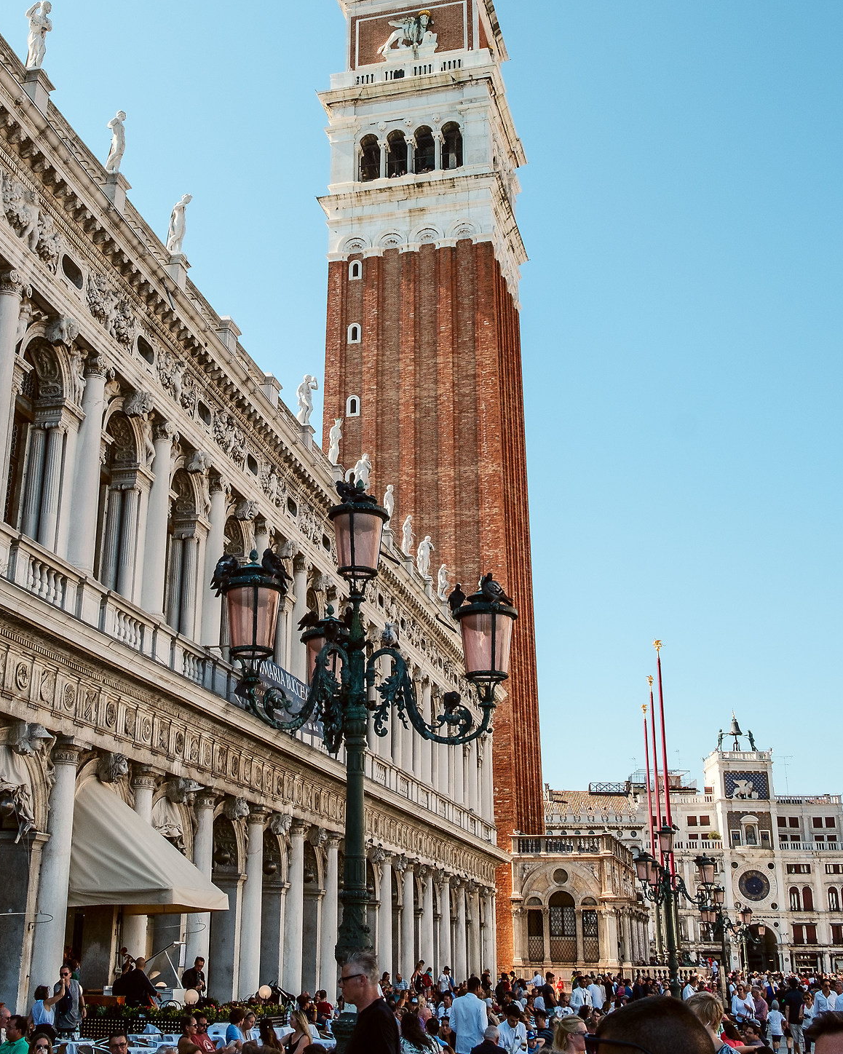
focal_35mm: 42
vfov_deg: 43.6
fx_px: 1310
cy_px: 418
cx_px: 330
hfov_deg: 35.5
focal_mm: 18
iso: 200
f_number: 11
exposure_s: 1/160
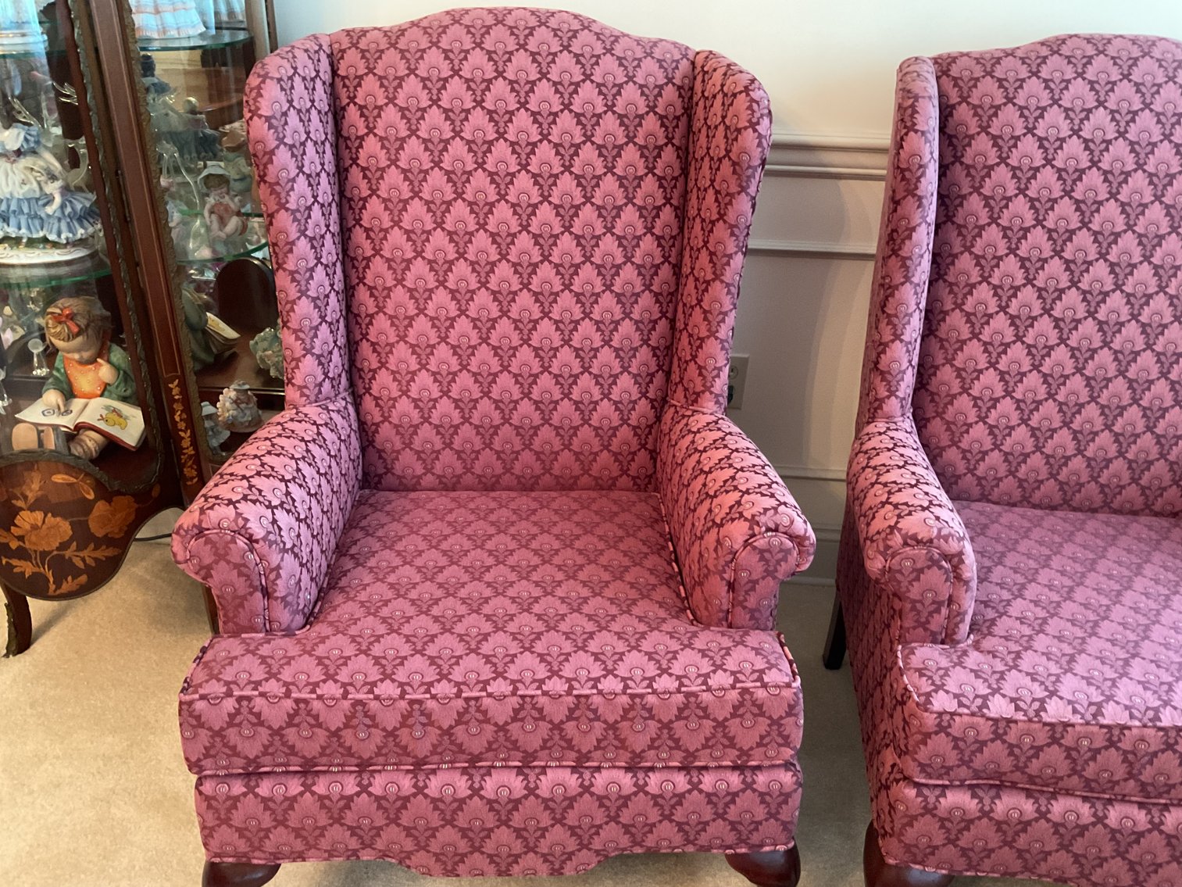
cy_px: 444
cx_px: 591
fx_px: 990
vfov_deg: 48.2
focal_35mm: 29
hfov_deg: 61.7
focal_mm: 3
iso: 250
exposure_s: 1/30
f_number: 1.8
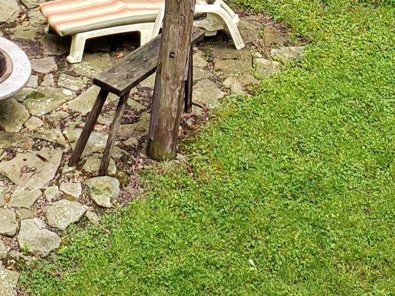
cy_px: -91
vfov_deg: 17.7
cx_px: 238
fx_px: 890
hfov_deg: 25.0
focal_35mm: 78
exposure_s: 1/50
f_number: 2.4
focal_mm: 4.3
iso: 64
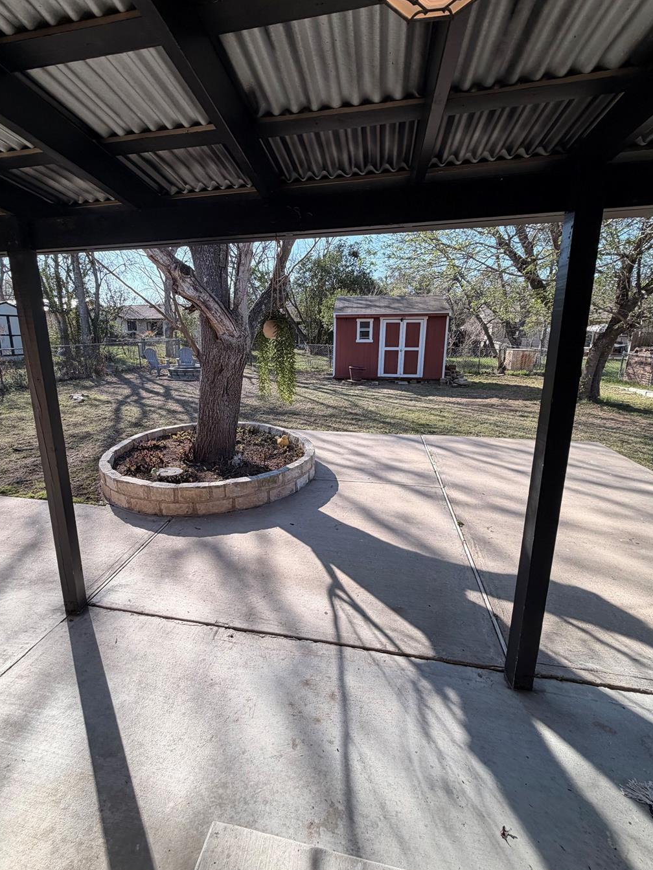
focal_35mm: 16
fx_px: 402
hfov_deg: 77.8
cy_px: 424
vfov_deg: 94.5
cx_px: 291
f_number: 2.2
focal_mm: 2.22
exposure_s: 1/527
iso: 40
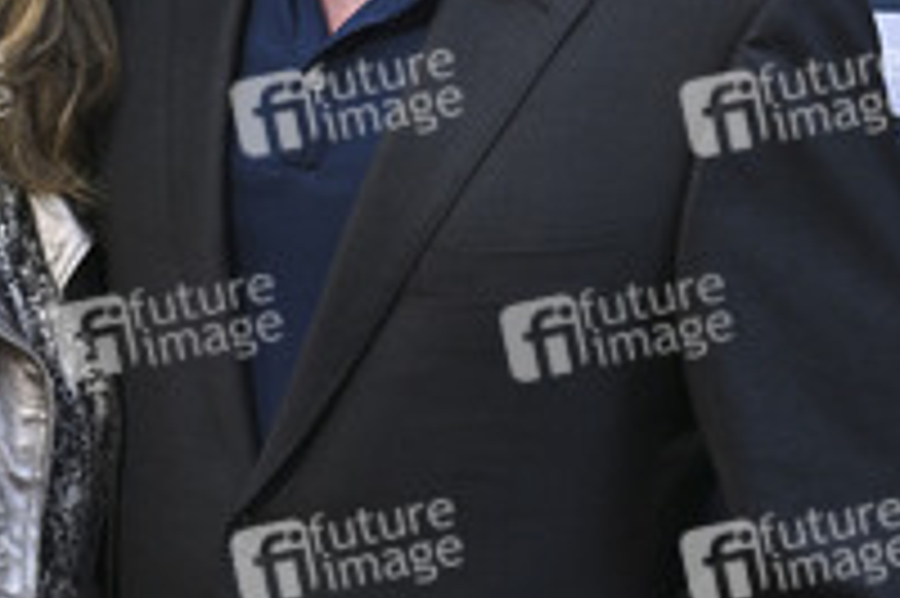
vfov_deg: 14.9
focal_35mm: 90
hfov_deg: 22.4
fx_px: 2248
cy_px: -9
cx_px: 227
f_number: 6.3
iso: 1600
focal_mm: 40
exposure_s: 1/320
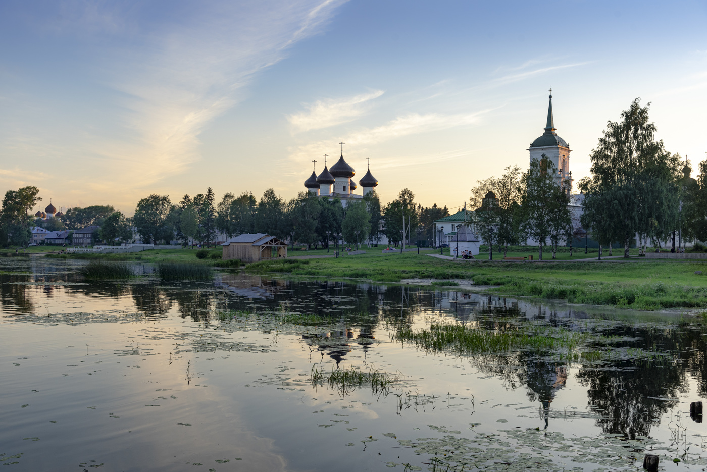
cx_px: 354
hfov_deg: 50.7
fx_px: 747
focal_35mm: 38
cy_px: 236
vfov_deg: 35.1
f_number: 7.1
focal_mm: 38
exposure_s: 1/125
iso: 250
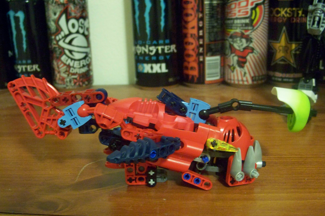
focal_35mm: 40
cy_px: 121
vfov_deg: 33.4
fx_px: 361
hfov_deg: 48.5
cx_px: 163
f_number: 2.8
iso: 400
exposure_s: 1/15
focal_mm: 7.8
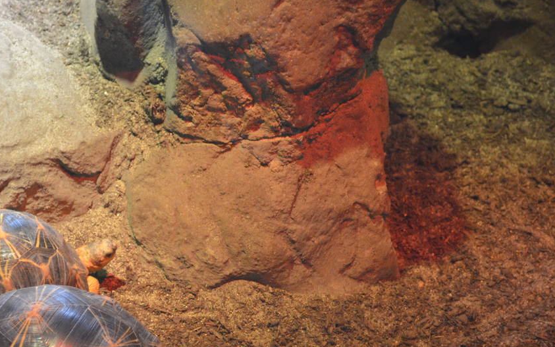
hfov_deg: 15.0
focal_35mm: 139
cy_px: 291
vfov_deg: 9.4
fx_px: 2103
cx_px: 133
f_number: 5.6
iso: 1000
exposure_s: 1/30
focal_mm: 48
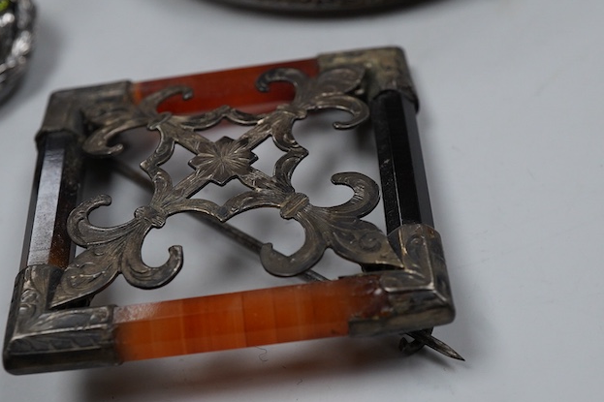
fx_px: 1090
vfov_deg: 20.9
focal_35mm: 65
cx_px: 327
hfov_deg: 31.0
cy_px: 225
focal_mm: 30
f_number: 13
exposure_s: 1/125
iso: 1000
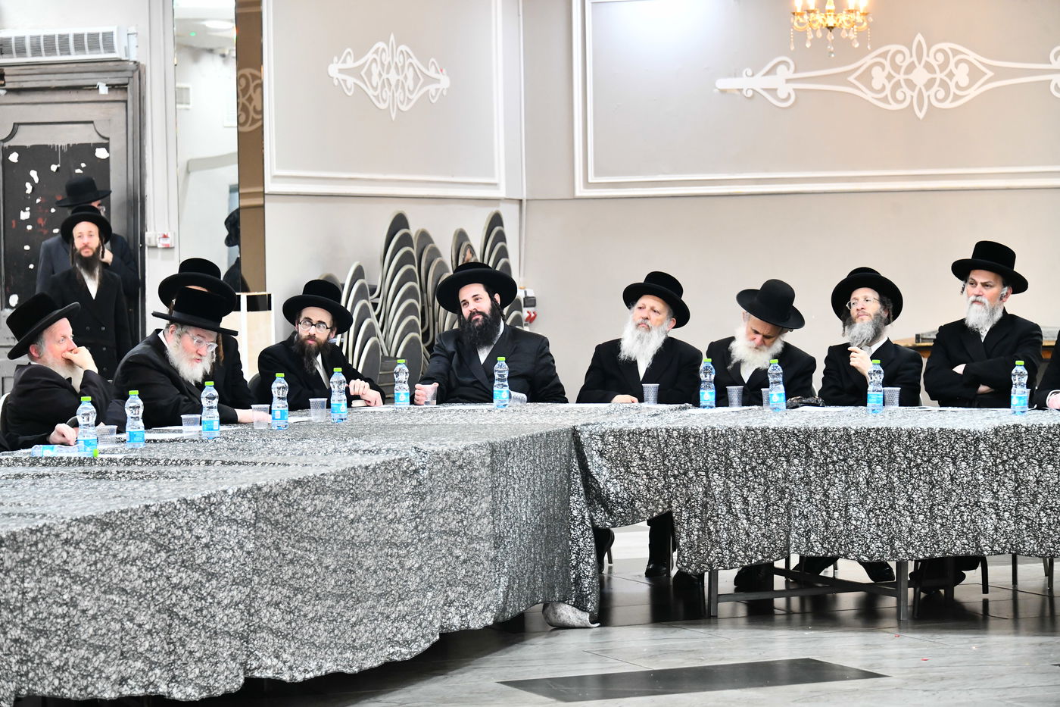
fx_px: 3091
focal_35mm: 105
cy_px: 354
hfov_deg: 19.5
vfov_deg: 13.0
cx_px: 530
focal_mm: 105
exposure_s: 1/125
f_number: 5.6
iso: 3200
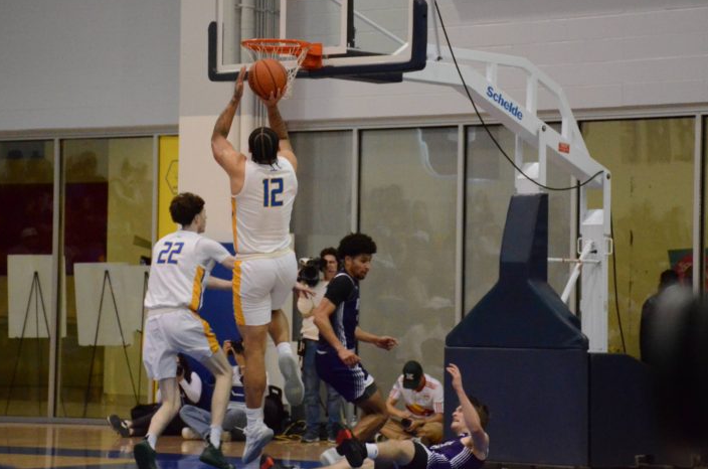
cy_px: 210
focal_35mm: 139
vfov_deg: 9.8
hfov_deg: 14.8
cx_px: 353
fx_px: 2727
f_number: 5.6
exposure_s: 1/500
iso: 6400
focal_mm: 80
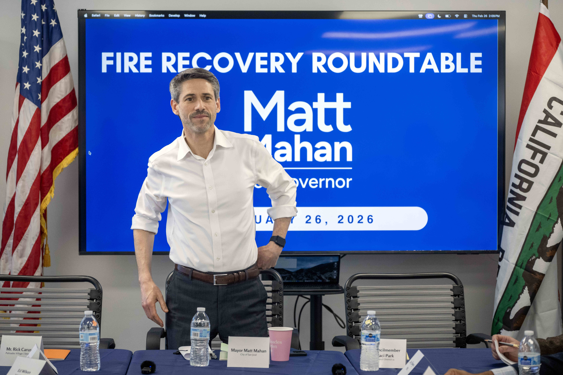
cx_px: 282
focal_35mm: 102
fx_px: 1595
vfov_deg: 13.4
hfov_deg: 20.0
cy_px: 188
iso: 1600
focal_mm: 102
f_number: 4
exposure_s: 1/250
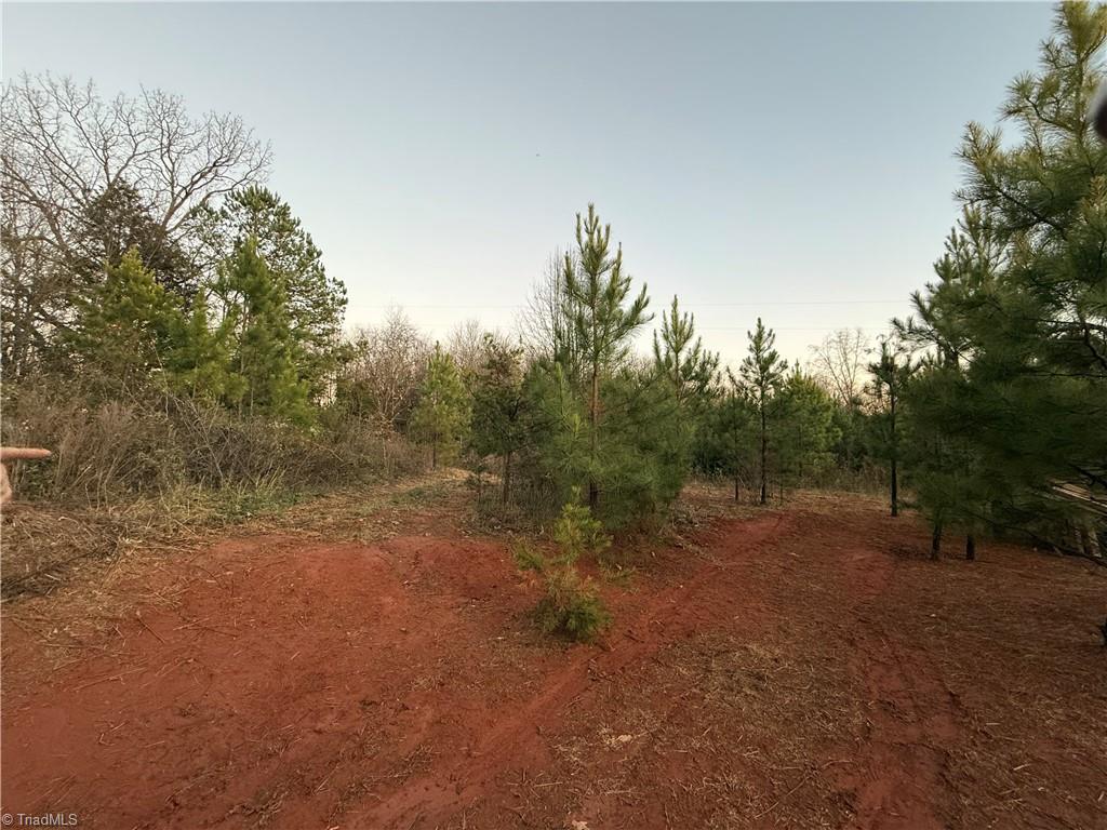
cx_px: 554
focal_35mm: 14
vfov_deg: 85.7
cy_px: 415
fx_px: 448
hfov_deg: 102.1
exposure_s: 1/99
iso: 160
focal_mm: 2.22
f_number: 2.2
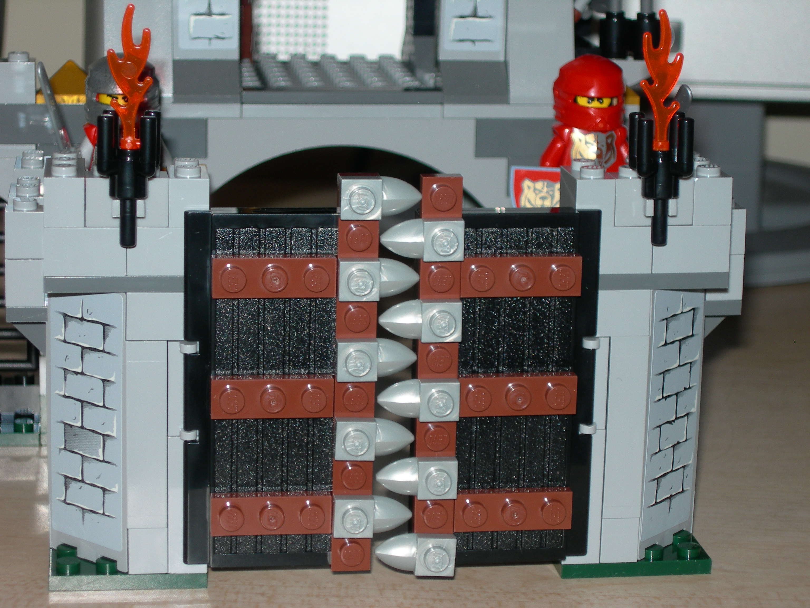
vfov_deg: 14.4
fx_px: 2410
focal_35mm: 103
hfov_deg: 19.1
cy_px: 304
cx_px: 405
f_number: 4.6
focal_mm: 21.3
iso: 50
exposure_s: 1/60.1
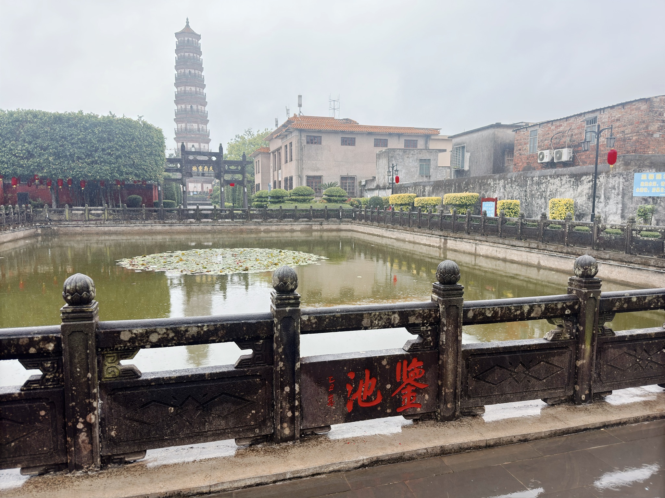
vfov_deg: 56.8
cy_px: 249
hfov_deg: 71.6
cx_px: 332
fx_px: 461
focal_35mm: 24
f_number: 1.78
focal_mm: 6.76
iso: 100
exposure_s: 1/380
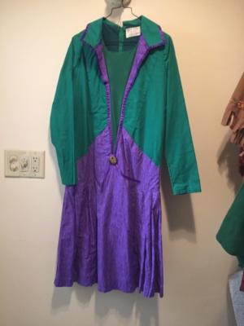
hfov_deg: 48.2
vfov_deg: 61.7
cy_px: 163
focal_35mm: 29
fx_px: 273
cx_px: 122
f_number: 2.2
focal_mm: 4.15
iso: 250
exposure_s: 1/30
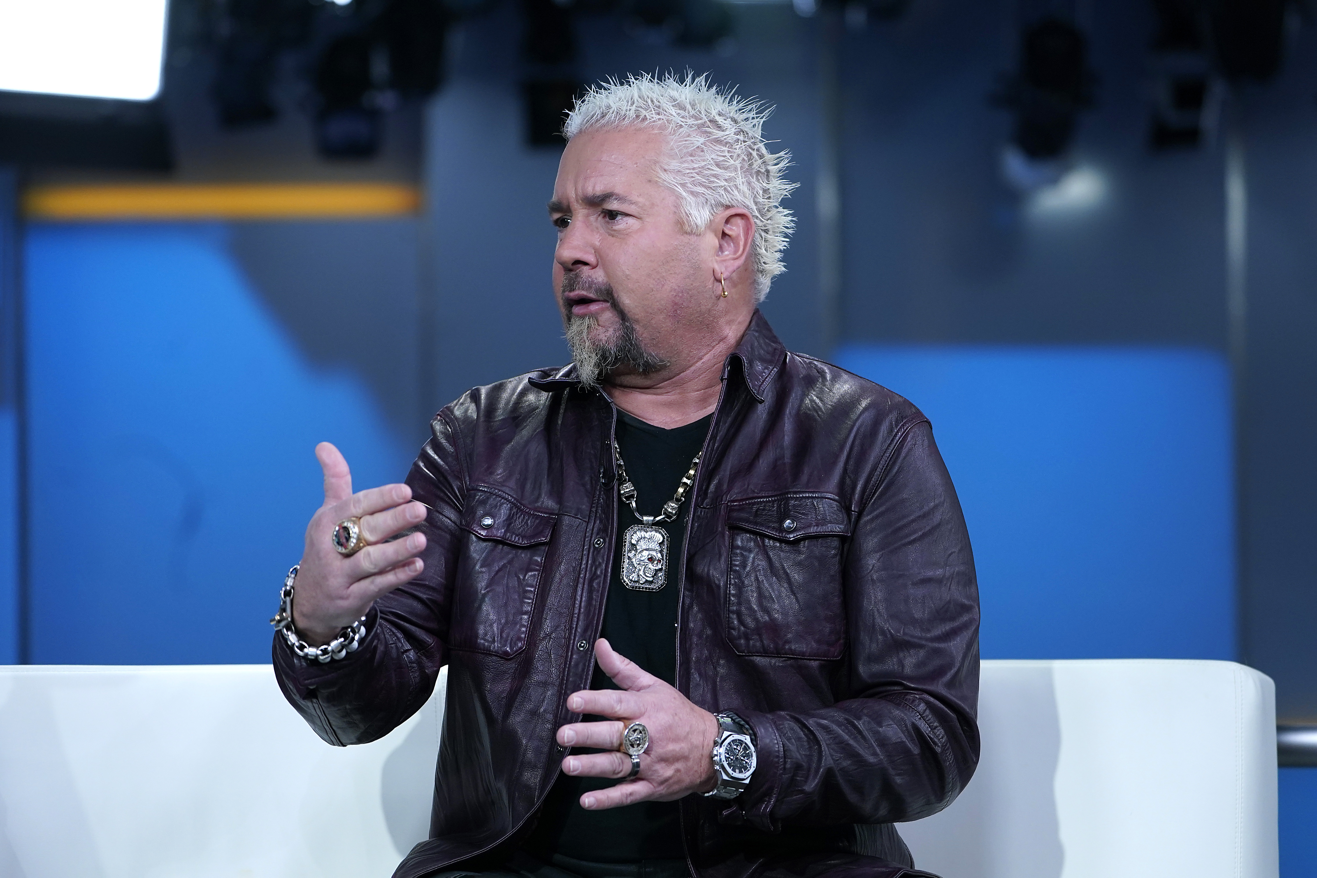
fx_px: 5999
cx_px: 658
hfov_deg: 12.5
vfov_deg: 8.4
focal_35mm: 164
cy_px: 439
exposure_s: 1/160
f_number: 5.6
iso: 1600
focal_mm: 164
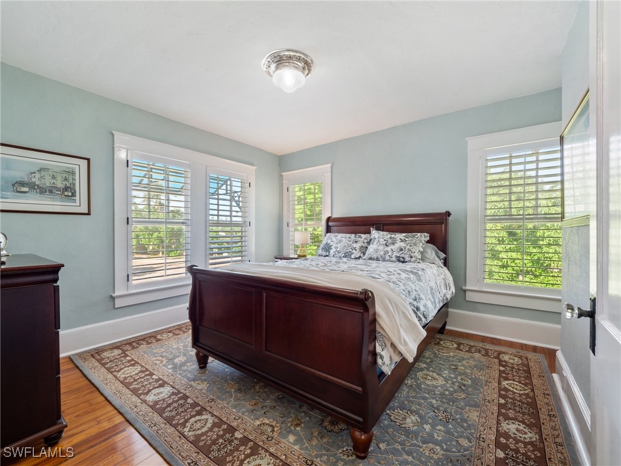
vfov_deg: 85.7
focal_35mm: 14
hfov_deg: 102.1
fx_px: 251
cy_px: 233
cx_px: 310
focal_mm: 7
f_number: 7.1
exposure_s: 1/4
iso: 200
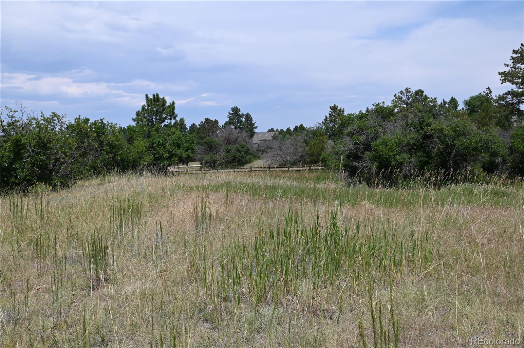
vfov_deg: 30.4
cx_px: 262
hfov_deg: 44.5
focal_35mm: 44
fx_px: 640
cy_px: 174
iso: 100
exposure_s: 1/400
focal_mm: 44
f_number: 7.1
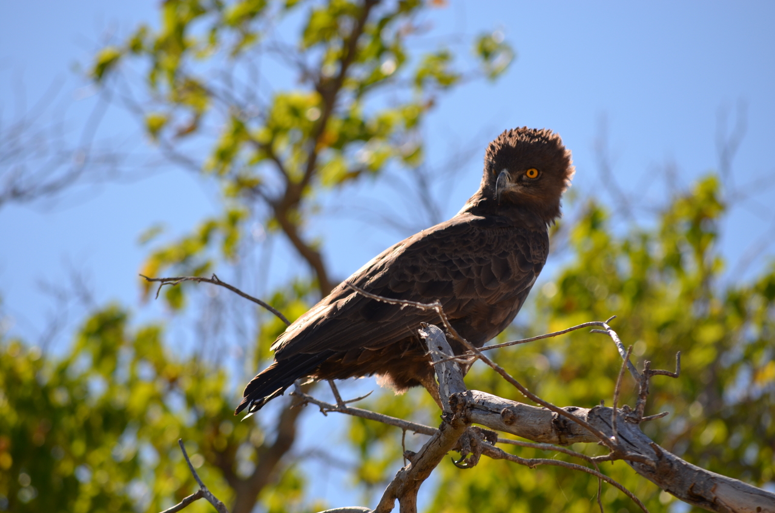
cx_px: 388
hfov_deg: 5.1
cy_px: 256
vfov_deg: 3.4
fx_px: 8701
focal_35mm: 405
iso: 200
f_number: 7.1
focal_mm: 270
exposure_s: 1/800
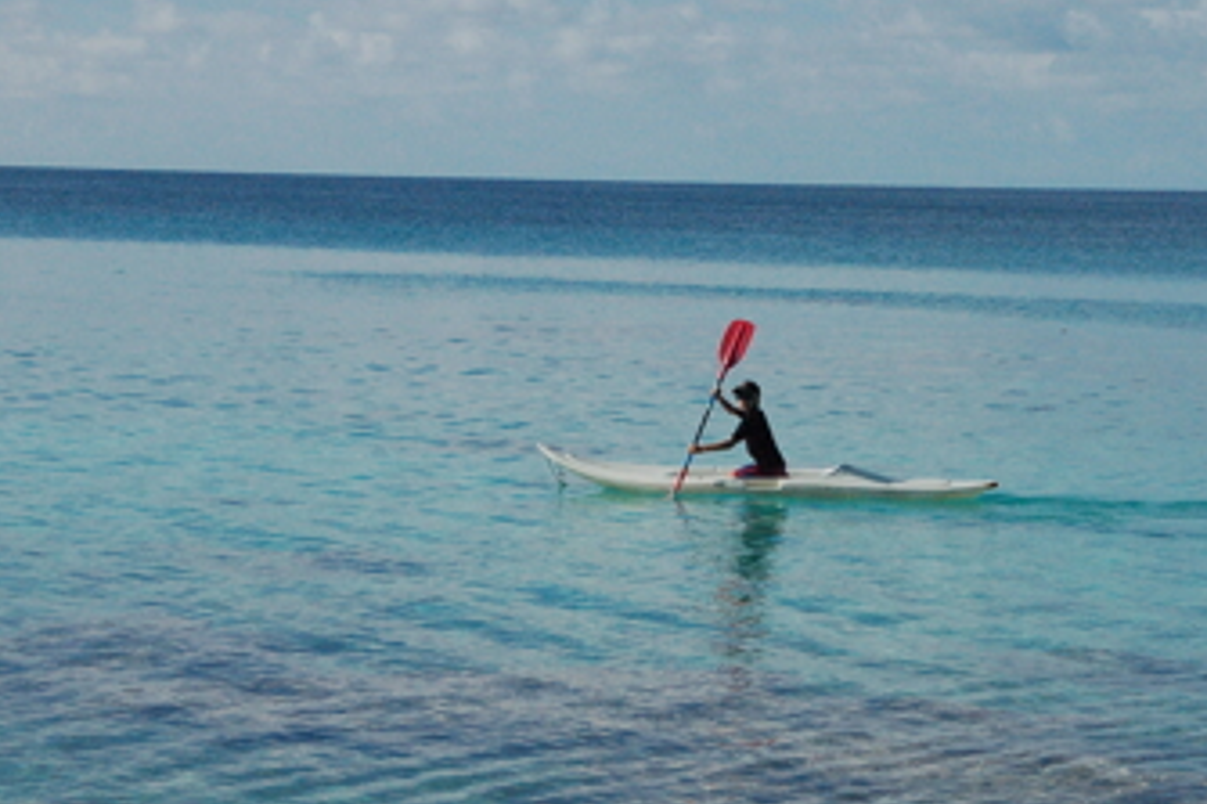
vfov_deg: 11.1
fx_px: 4122
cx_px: 728
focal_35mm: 123
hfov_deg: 16.6
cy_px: 429
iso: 1600
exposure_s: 1/1250
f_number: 18
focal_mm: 50
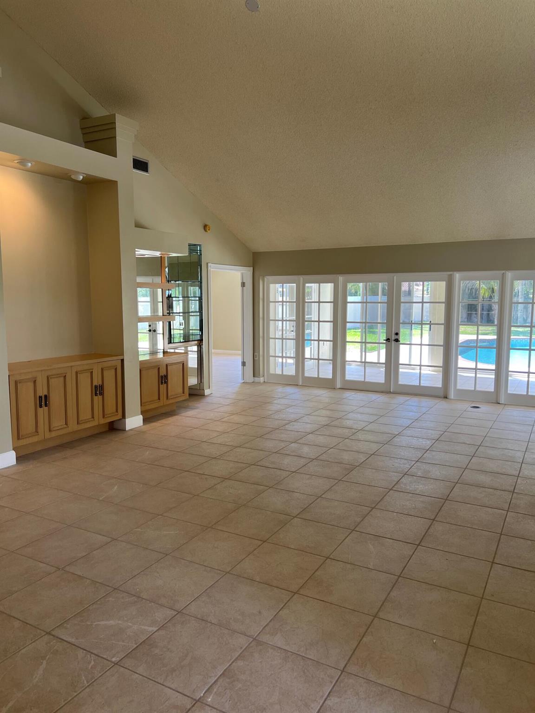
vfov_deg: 67.3
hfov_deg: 53.1
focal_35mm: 26
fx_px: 536
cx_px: 268
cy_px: 356
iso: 64
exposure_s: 1/120
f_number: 1.5
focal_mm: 5.7
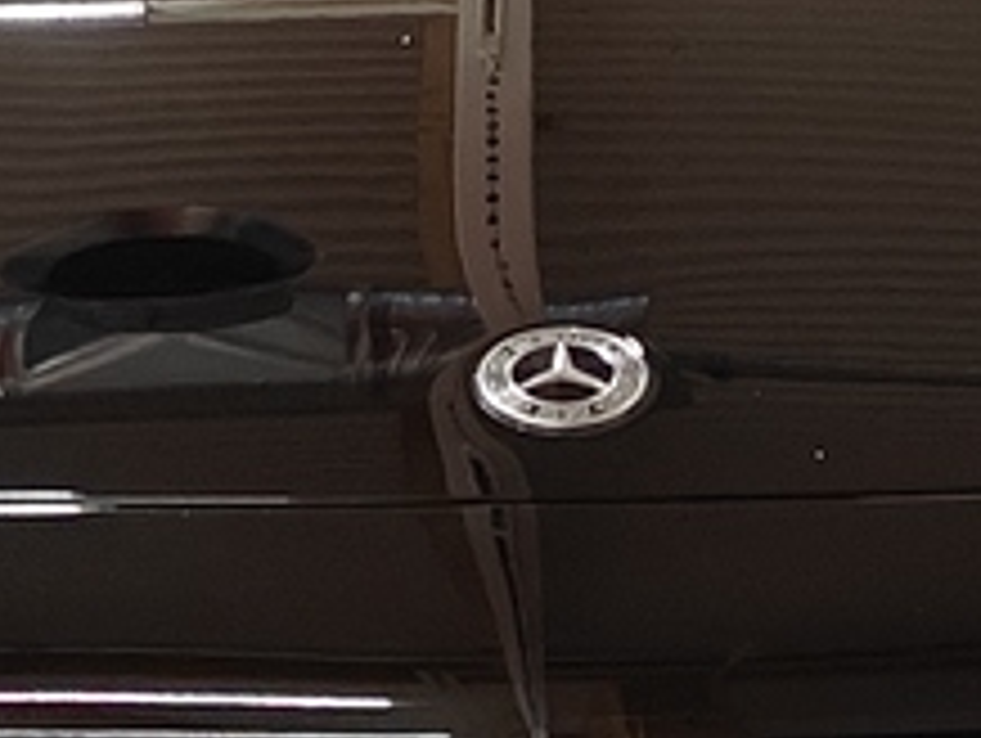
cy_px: 657
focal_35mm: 198
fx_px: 5617
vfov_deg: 7.5
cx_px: 675
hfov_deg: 10.0
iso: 100
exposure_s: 1/100
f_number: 1.8
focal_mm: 5.59
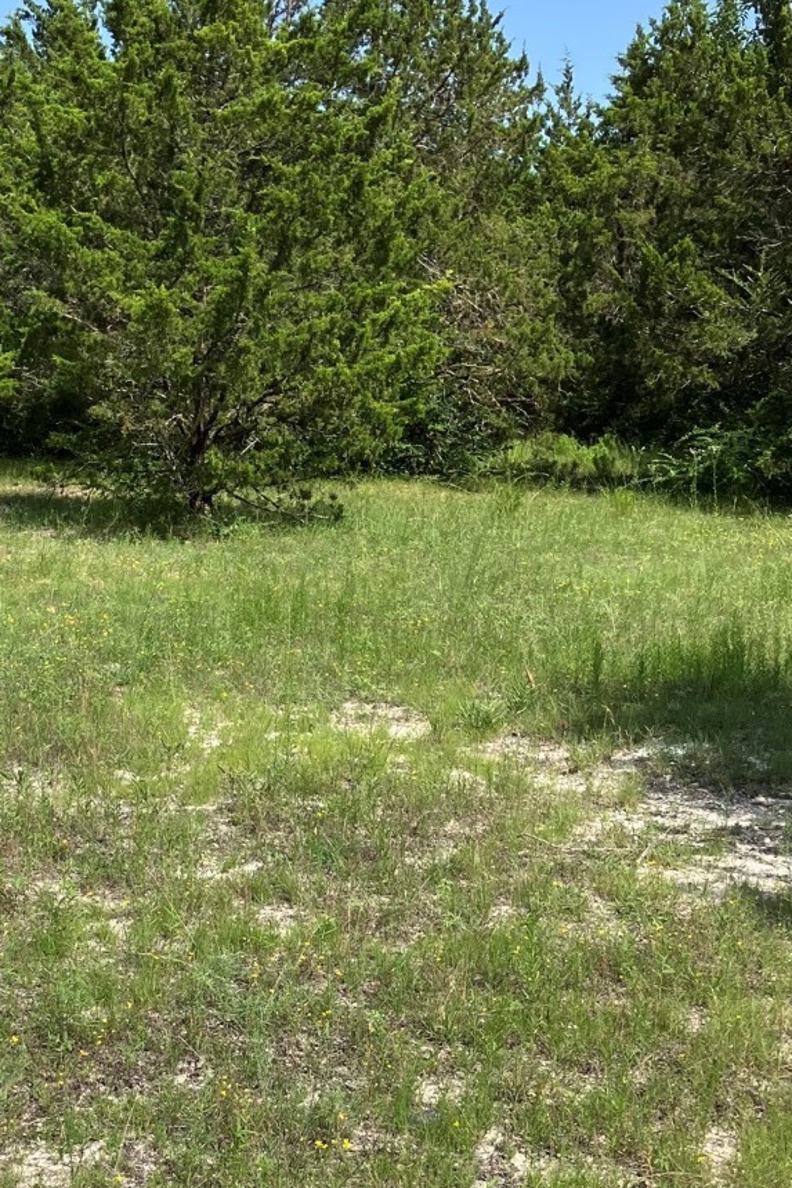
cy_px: 941
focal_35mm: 52
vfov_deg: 36.9
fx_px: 1717
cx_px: 199
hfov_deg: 25.7
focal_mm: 3.99
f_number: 1.8
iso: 32
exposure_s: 1/1919
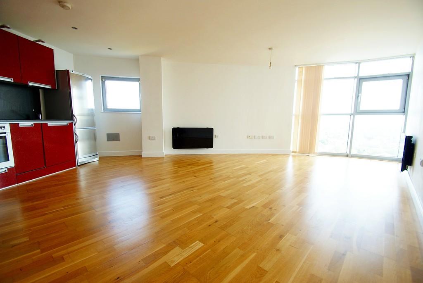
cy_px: 142
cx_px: 212
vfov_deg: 77.5
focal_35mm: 15
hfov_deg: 100.3
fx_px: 176
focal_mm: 10
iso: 100
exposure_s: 1/30
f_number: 3.5
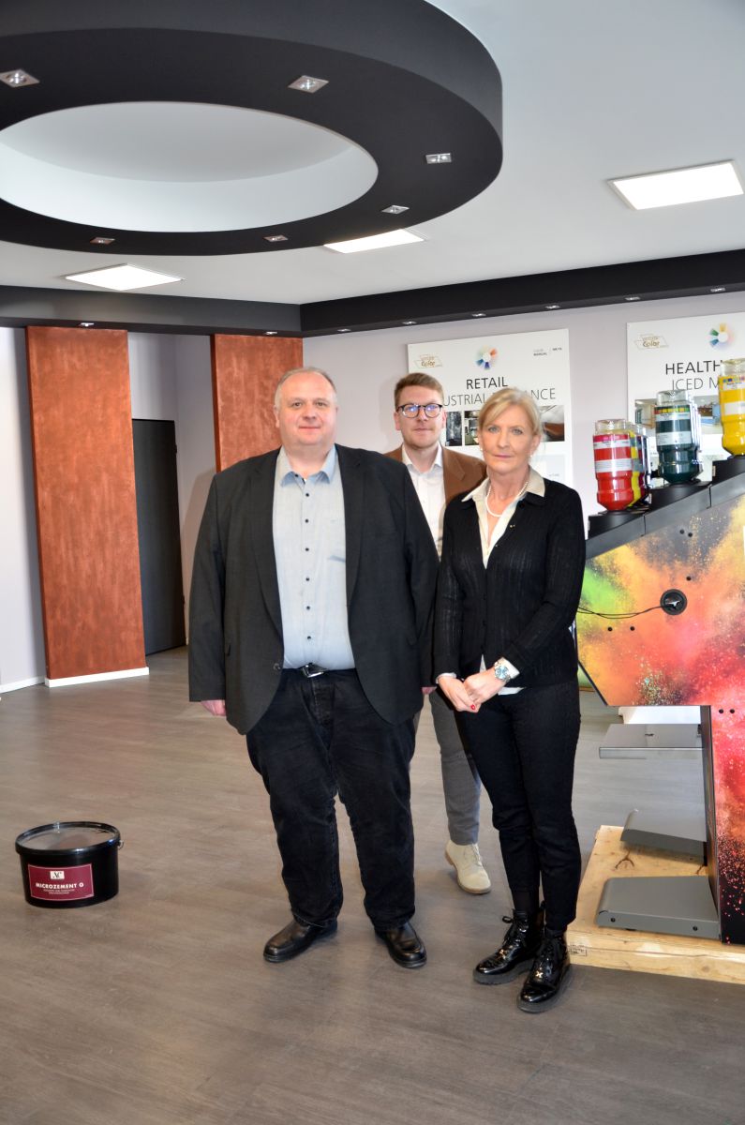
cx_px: 372
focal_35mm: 32
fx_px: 982
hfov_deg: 41.5
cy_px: 562
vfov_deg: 59.6
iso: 560
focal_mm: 21
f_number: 3.8
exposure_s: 1/60
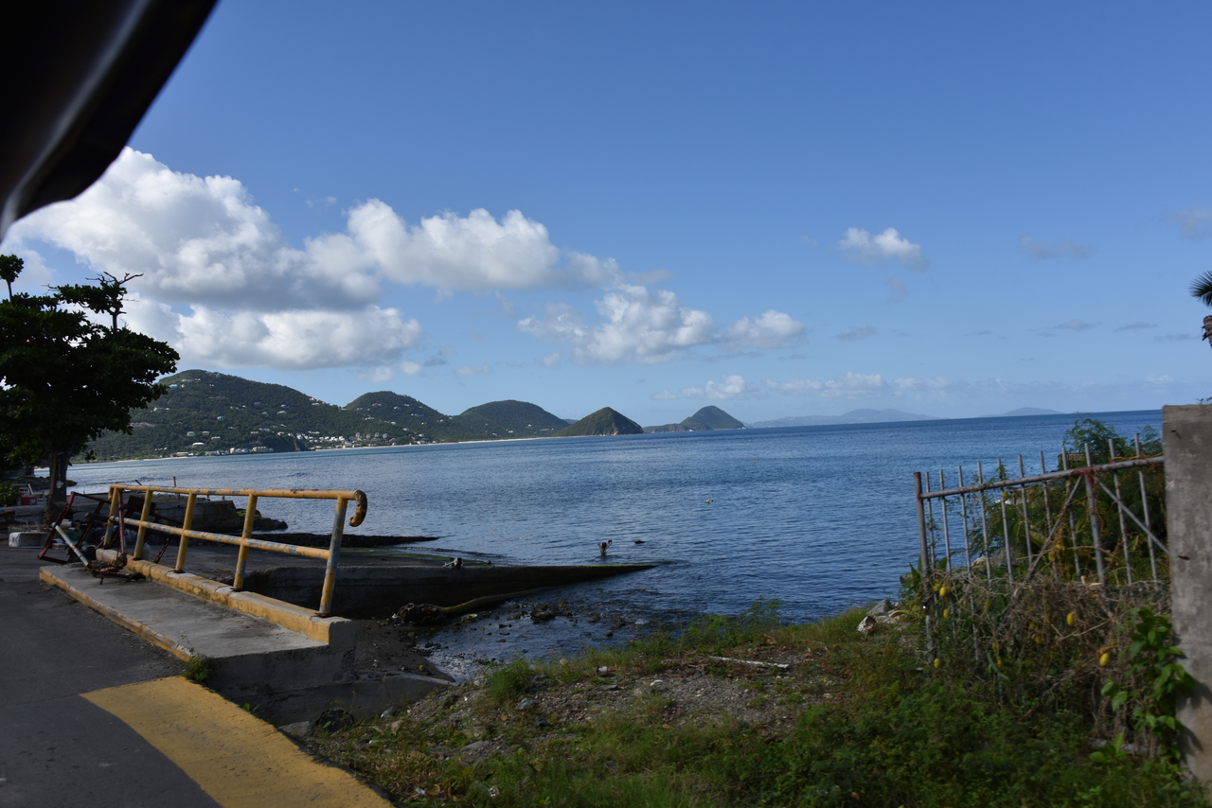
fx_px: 943
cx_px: 606
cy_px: 404
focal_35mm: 28
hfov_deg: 65.5
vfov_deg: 46.4
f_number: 10
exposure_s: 1/400
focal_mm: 28
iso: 100
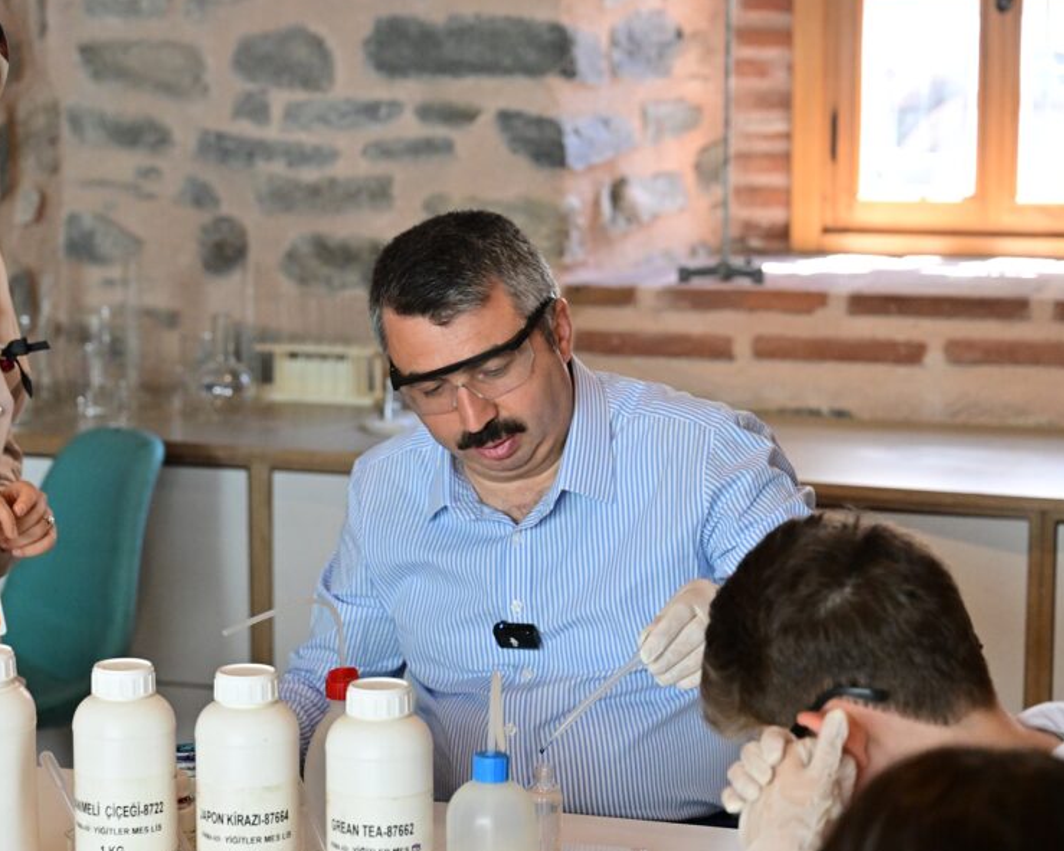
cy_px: 454
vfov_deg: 16.9
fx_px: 2865
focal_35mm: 91
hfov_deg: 21.0
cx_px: 343
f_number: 4
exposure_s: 1/400
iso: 4000
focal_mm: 70
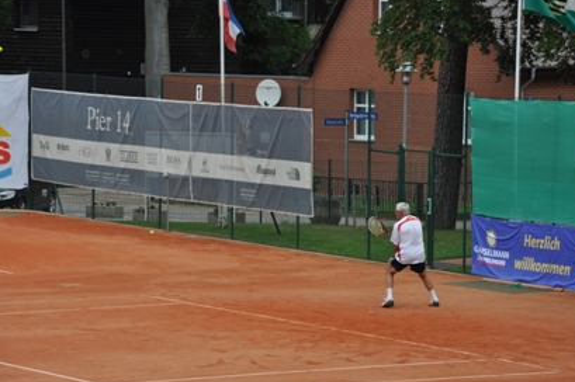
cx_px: 304
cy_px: 180
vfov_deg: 7.9
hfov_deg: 11.9
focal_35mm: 173
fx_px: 2754
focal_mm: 105
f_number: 9
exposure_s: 1/320
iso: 200
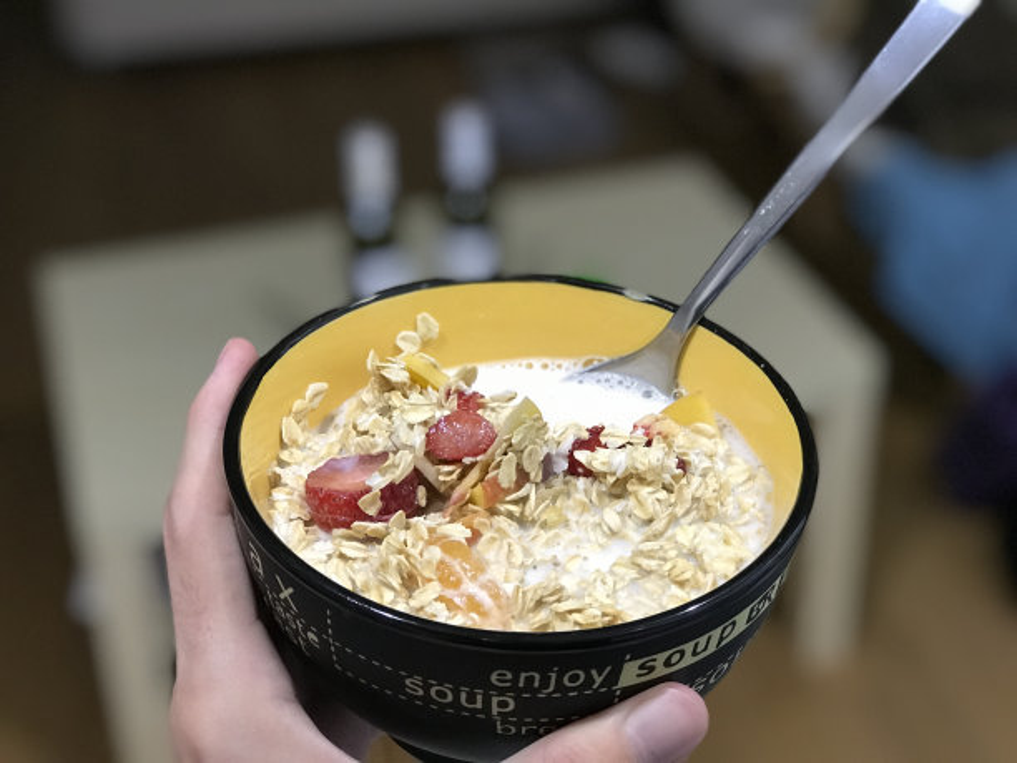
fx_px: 1675
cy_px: 382
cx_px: 508
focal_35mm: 57
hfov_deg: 33.8
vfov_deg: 25.7
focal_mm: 6.6
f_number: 2.8
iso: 500
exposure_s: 1/50
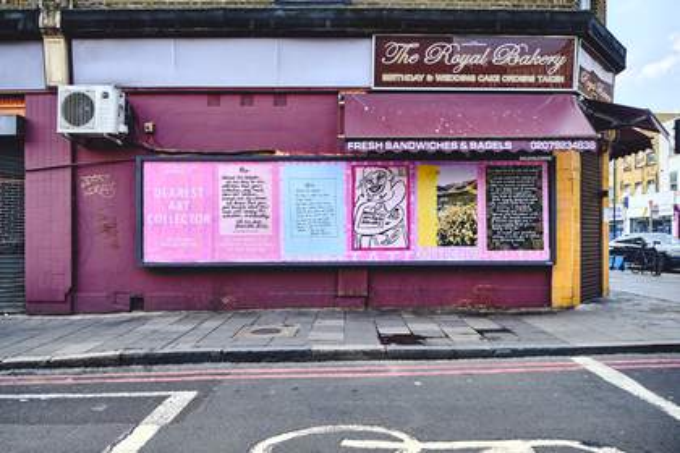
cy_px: 226
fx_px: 453
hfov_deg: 73.7
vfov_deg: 53.1
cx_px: 340
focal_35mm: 24
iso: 250
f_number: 2.8
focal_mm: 16
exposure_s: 1/800
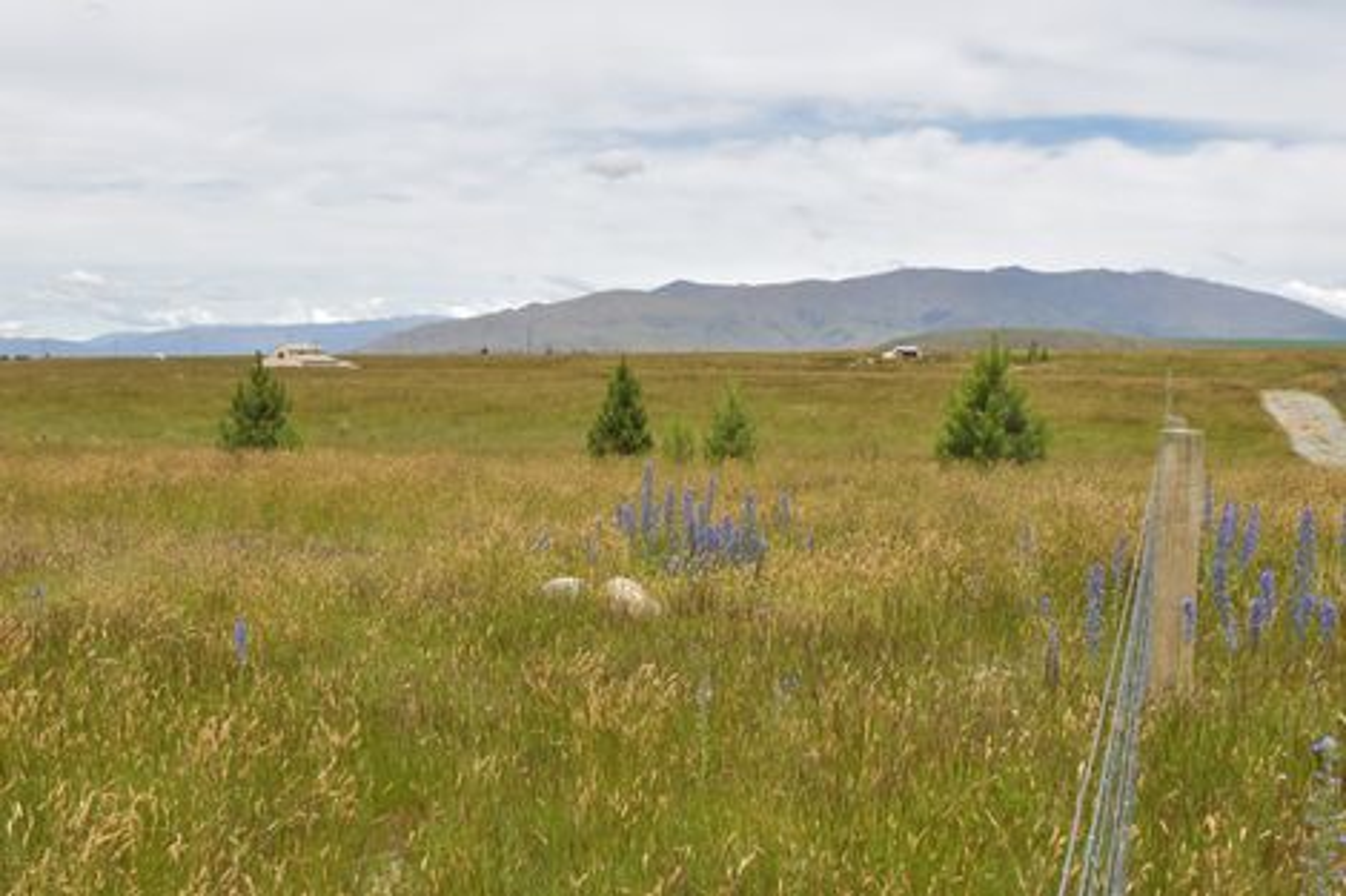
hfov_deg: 53.1
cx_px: 673
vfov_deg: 36.8
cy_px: 448
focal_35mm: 36
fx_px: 1345
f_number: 11
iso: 100
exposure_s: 1/200
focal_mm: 24
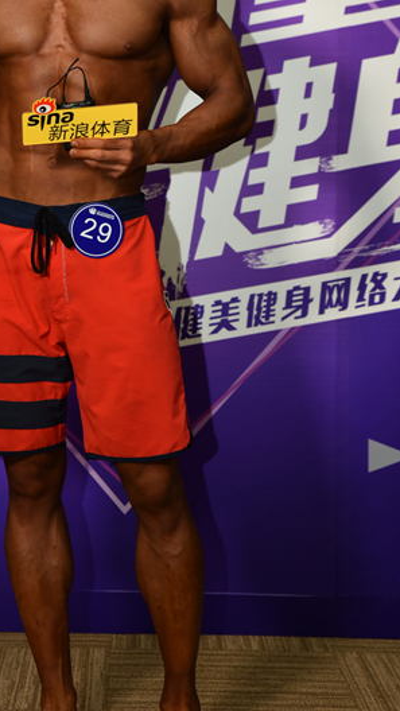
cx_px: 74
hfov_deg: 12.3
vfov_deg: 21.6
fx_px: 1848
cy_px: 195
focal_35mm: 98
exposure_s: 1/160
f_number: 4
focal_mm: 55
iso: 800
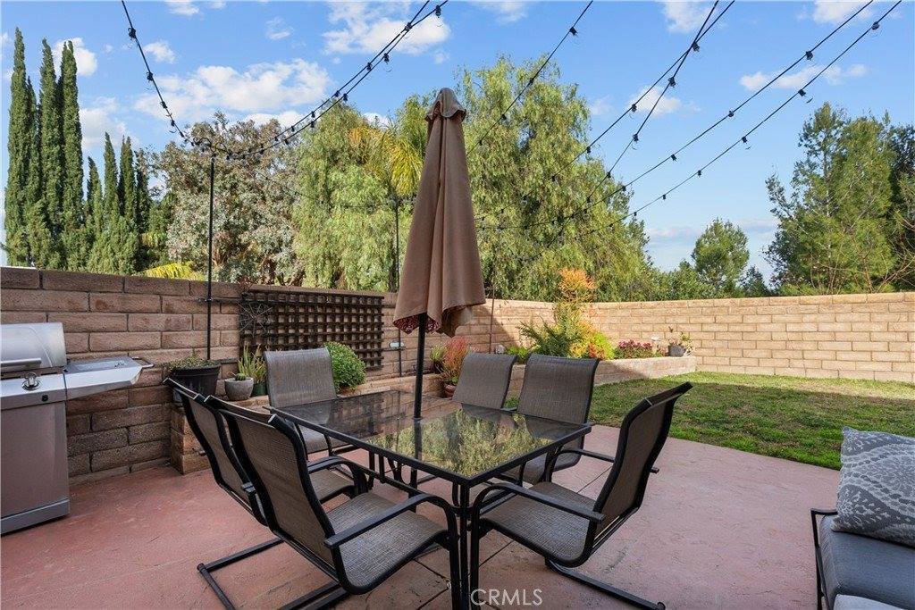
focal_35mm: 15
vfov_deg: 77.3
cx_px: 458
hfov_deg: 100.4
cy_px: 305
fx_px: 381
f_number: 9
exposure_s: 1/50
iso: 200
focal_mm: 15
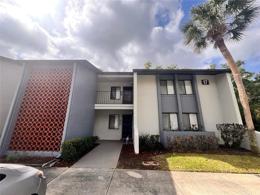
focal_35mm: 13
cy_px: 98
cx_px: 130
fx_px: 98
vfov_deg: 89.9
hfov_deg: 106.2
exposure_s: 1/1248
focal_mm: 1.57
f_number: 1.8
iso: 32
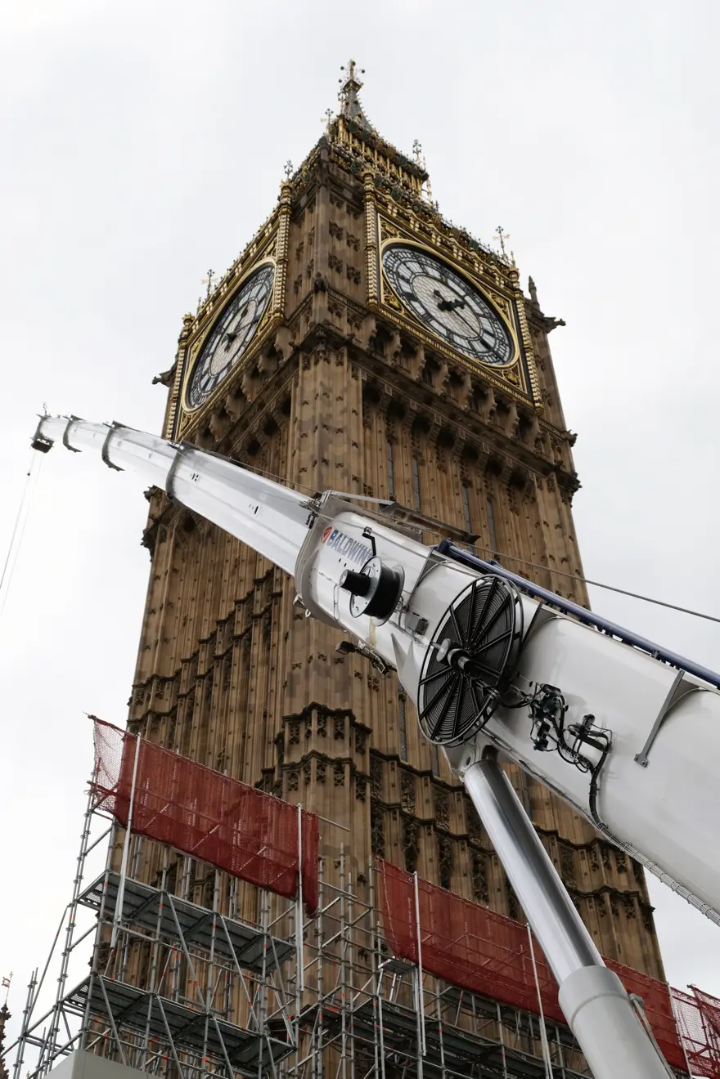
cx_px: 360
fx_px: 1290
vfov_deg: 45.4
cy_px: 540
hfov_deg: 31.2
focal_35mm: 43
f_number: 5.6
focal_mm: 28.9
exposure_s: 1/1300
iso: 200
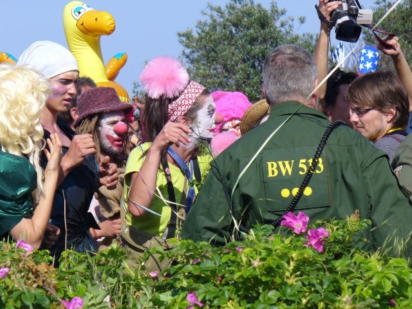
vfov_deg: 8.4
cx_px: 206
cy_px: 154
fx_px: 2107
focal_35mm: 177
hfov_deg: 11.2
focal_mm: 29.2
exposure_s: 1/640
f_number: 4.2
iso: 80
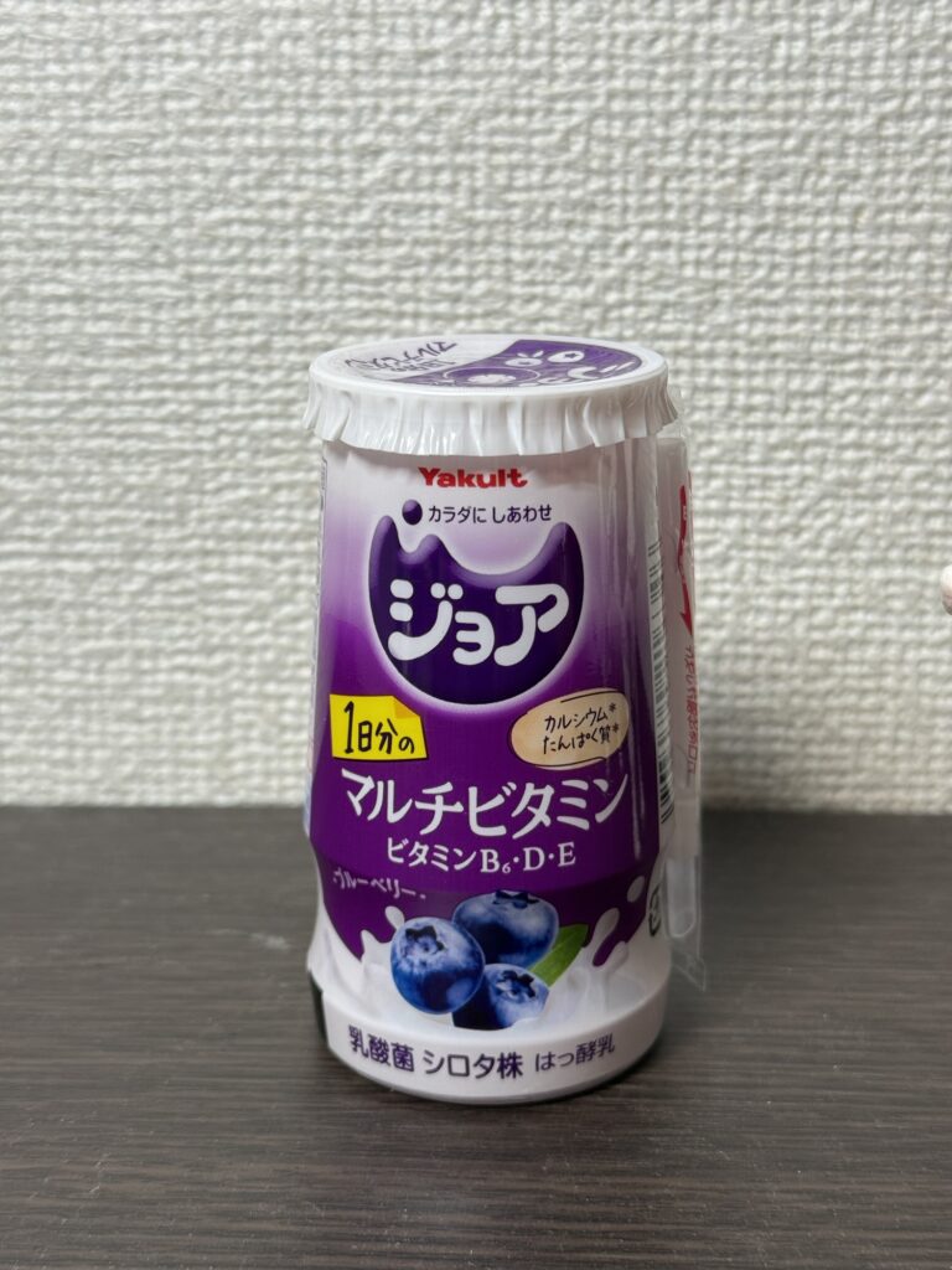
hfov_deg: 30.3
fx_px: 1760
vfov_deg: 39.7
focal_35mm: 48
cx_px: 476
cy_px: 635
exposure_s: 1/94
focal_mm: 6.76
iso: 64
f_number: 1.78
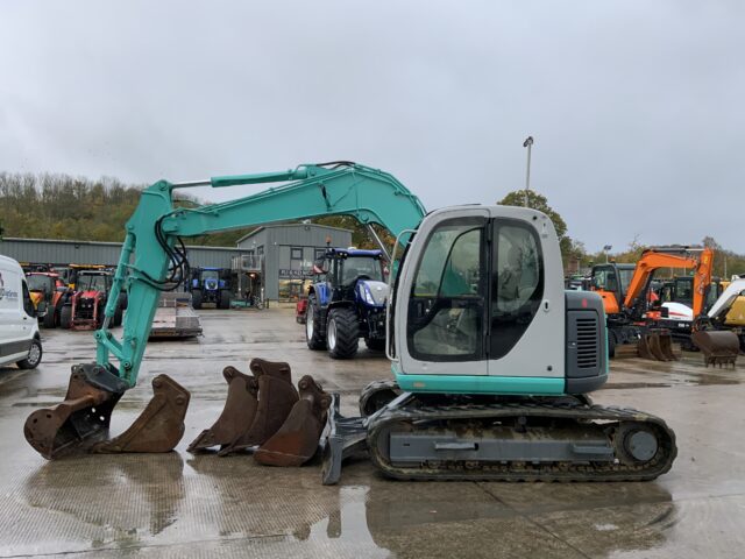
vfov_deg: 48.2
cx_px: 372
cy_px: 280
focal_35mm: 29
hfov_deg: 61.7
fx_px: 624
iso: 50
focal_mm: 3
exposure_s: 1/120
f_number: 1.8
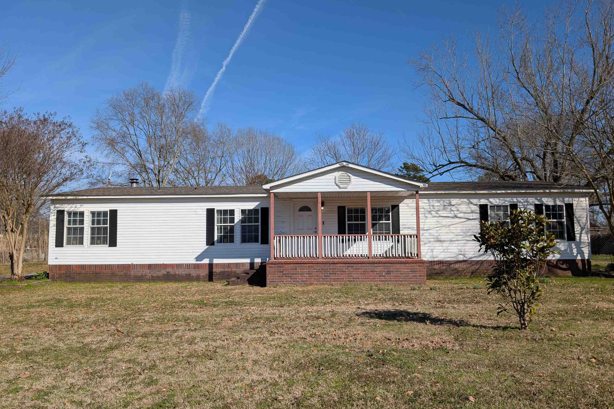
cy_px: 206
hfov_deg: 69.4
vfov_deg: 49.5
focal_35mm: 26
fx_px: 443
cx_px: 319
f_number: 1.68
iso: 22
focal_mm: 6.9
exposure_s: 1/1845
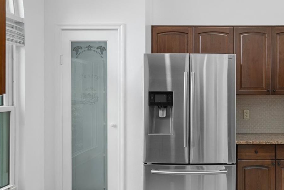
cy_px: 100
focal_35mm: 37
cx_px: 216
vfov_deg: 35.9
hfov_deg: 49.6
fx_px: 292
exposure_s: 1/8
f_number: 8
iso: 400
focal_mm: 21
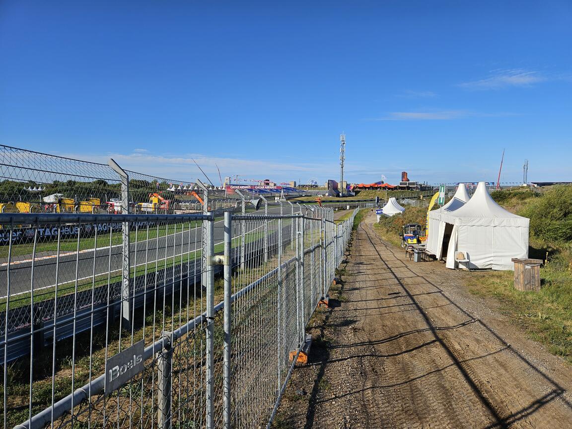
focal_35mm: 23
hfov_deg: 73.9
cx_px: 286
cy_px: 214
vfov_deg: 58.9
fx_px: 380
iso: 25
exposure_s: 1/2621
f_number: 1.8
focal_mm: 5.4
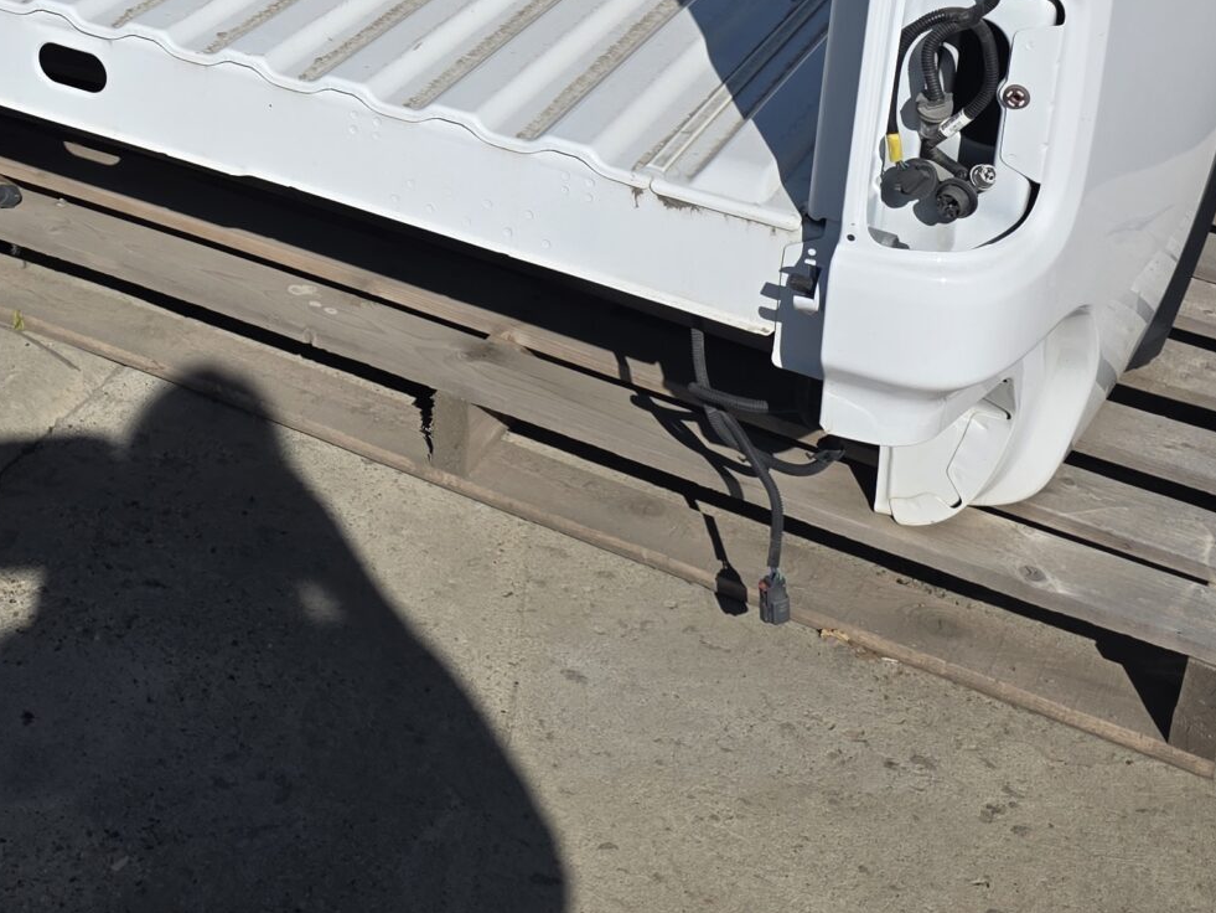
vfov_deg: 22.8
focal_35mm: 60
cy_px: -127
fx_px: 2108
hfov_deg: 31.6
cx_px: 302
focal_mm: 6.3
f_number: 1.7
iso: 50
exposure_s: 1/7944
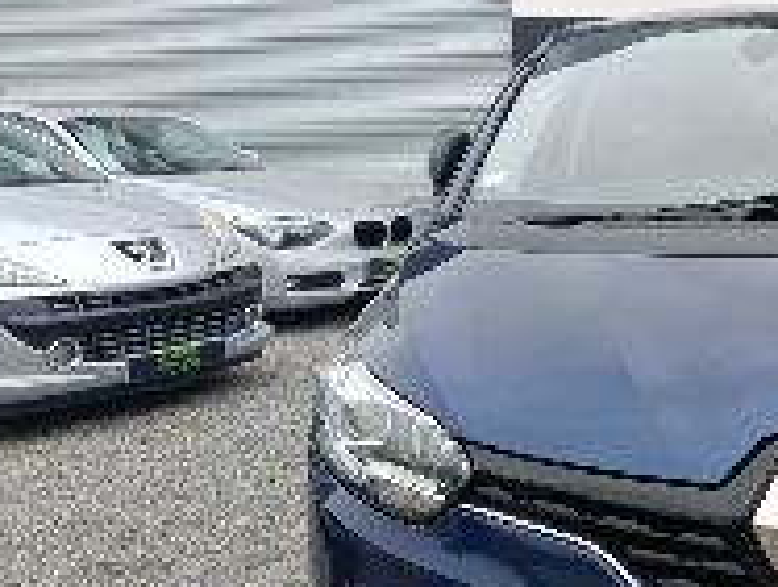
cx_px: 795
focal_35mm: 51
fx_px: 1148
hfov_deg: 33.9
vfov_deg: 28.3
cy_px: 425
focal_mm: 6.14
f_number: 1.6
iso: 100
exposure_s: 1/100
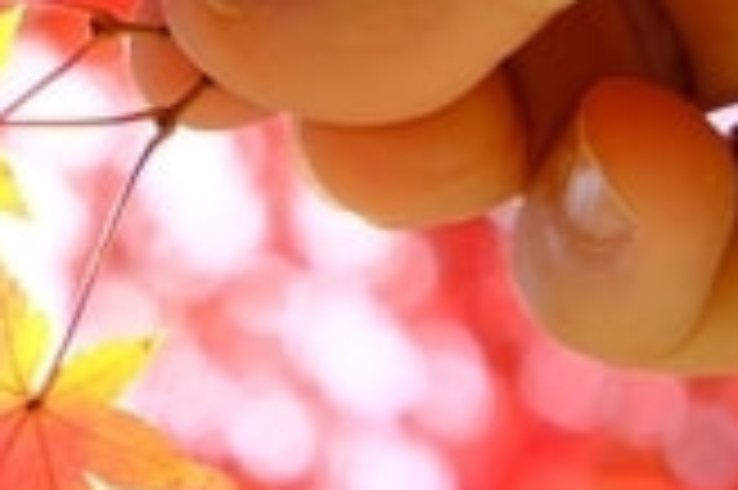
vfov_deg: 4.2
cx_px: -621
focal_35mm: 324
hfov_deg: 6.2
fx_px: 6635
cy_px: -126
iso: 400
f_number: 5.6
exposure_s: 1/420
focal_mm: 55
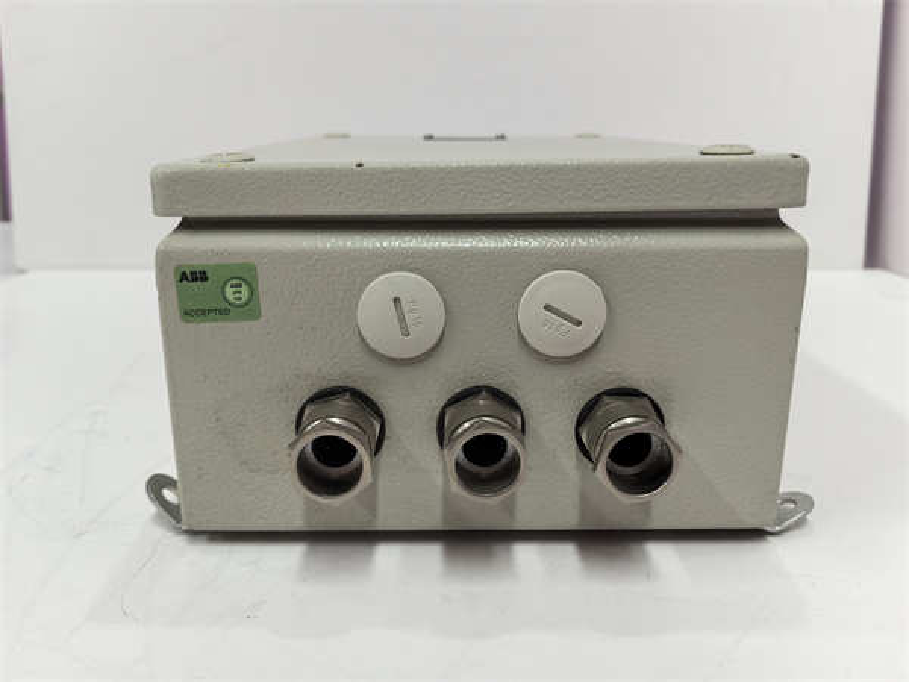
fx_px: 762
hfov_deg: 61.7
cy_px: 341
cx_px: 454
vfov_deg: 48.2
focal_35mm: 29
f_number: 2
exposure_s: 1/100
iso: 100
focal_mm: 5.75
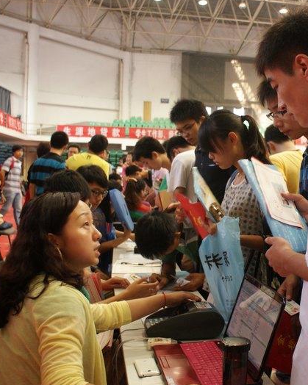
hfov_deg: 33.8
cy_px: 193
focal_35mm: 43
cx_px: 248
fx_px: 490
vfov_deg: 42.9
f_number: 4
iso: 400
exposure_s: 1/30
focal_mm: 20
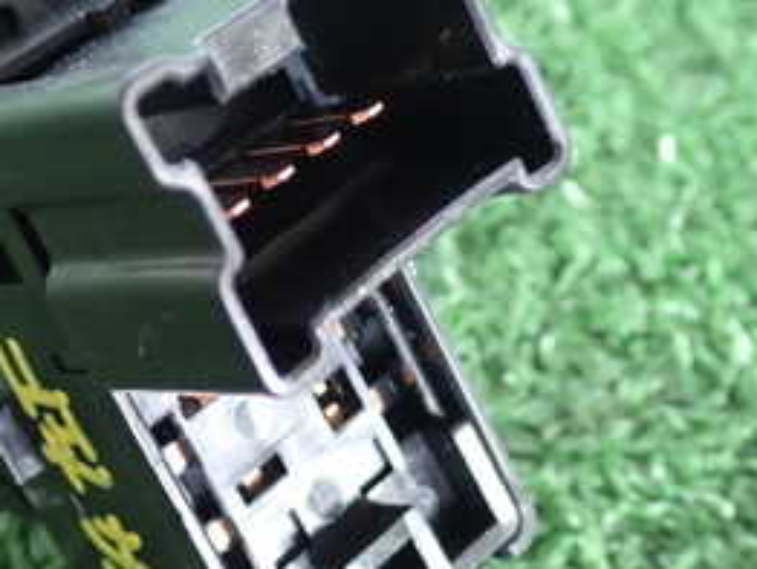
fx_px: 1904
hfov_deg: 22.3
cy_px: 303
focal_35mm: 87
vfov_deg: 17.0
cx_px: 220
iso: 800
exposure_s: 1/20
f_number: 2.7
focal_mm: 6.83
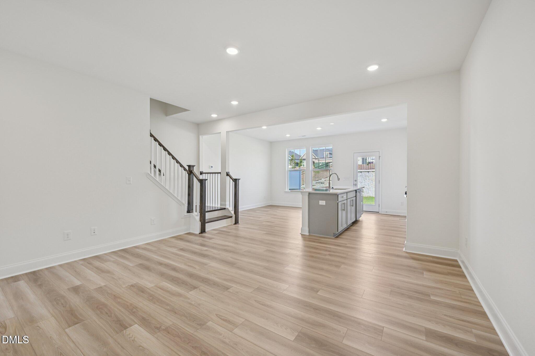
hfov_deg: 104.3
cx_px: 268
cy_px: 178
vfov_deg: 81.2
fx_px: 208
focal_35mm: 14
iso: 140
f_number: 8
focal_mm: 14
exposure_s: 1/15
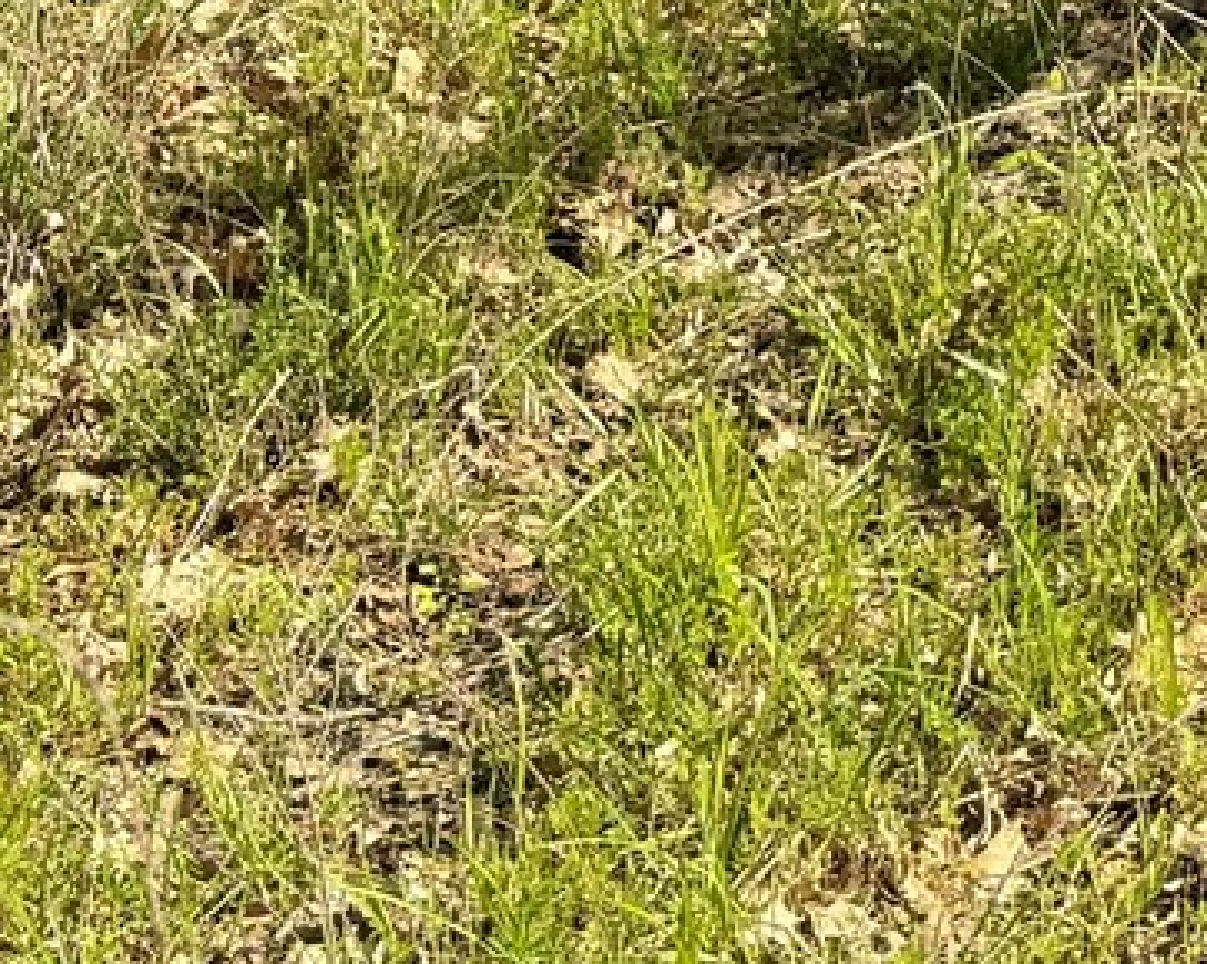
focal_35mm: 124
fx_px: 4427
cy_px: -1247
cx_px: 1609
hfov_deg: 14.8
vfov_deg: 10.8
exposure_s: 1/1678
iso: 80
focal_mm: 6.76
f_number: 1.78
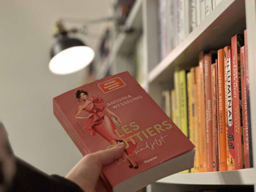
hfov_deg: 25.3
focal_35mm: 77
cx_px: 128
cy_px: 96
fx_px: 569
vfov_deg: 19.1
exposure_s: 1/16
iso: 400
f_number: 2.8
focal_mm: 9
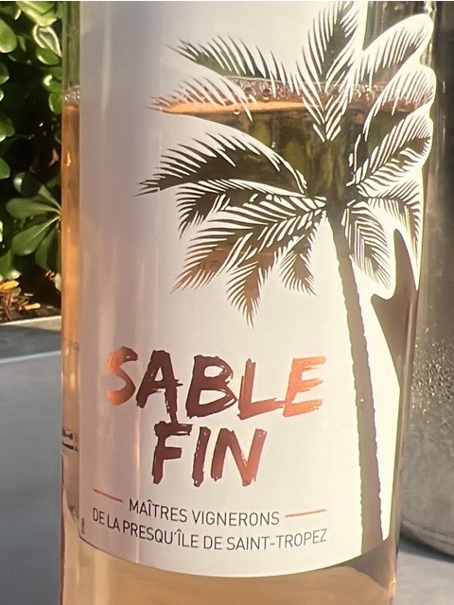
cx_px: 227
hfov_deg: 49.7
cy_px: 302
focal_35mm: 28
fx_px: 490
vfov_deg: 63.4
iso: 32
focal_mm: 1.57
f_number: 1.8
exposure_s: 1/1155
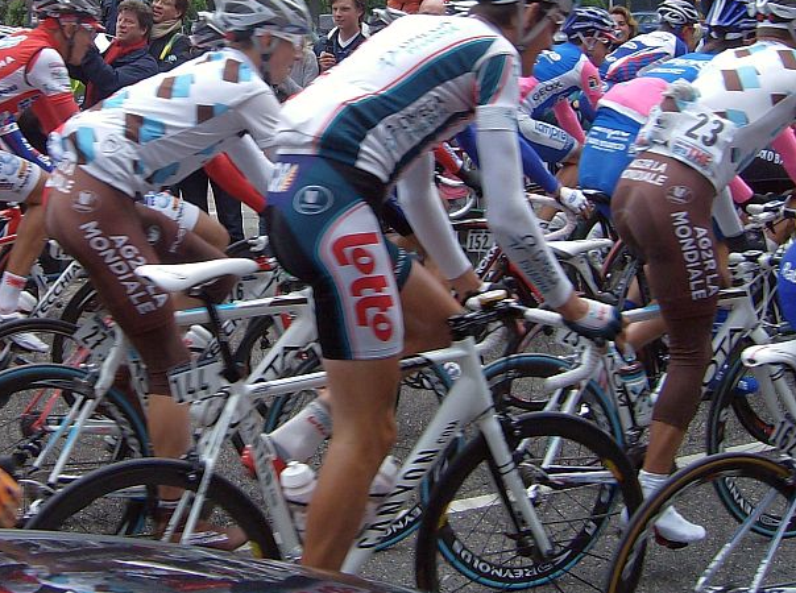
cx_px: 228
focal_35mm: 61
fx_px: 1399
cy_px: 103
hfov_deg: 31.3
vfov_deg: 23.5
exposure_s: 1/356
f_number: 4.7
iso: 100
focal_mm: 6
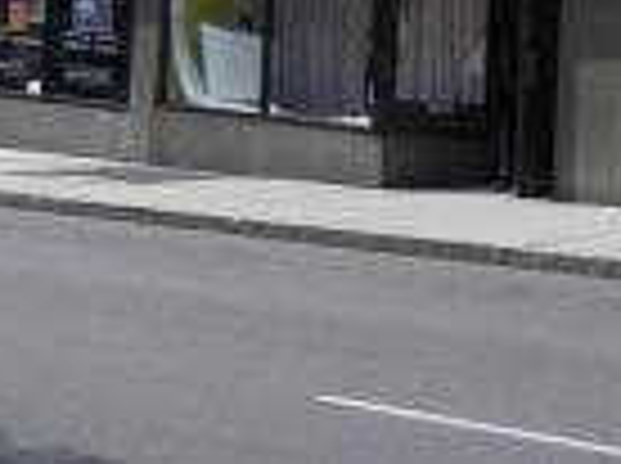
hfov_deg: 16.1
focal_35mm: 119
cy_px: -203
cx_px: -54
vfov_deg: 11.9
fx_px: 2131
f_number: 7.1
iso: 160
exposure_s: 1/395
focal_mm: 7.3
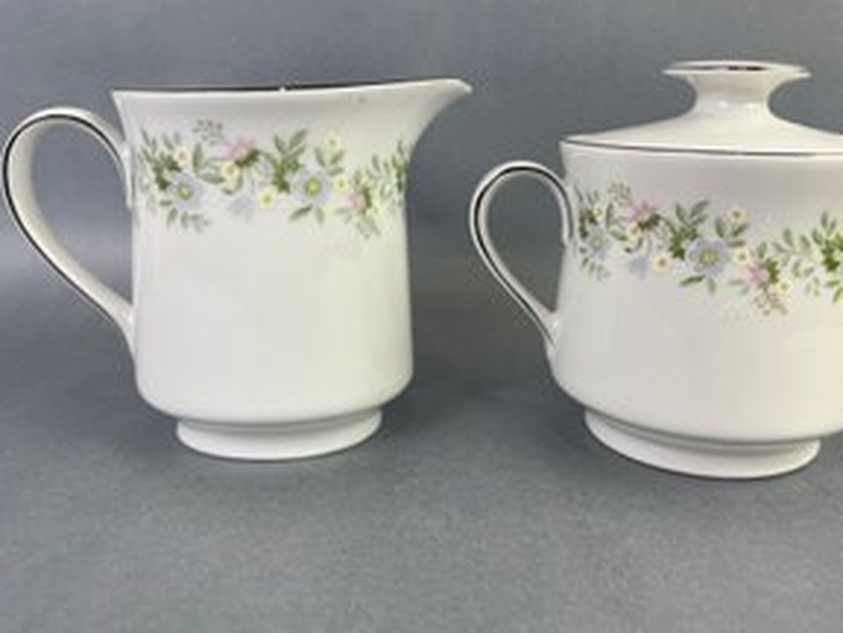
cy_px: 306
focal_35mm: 31
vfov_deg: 45.4
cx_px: 476
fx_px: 755
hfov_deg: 58.2
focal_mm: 5.7
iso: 40
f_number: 1.5
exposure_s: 1/228
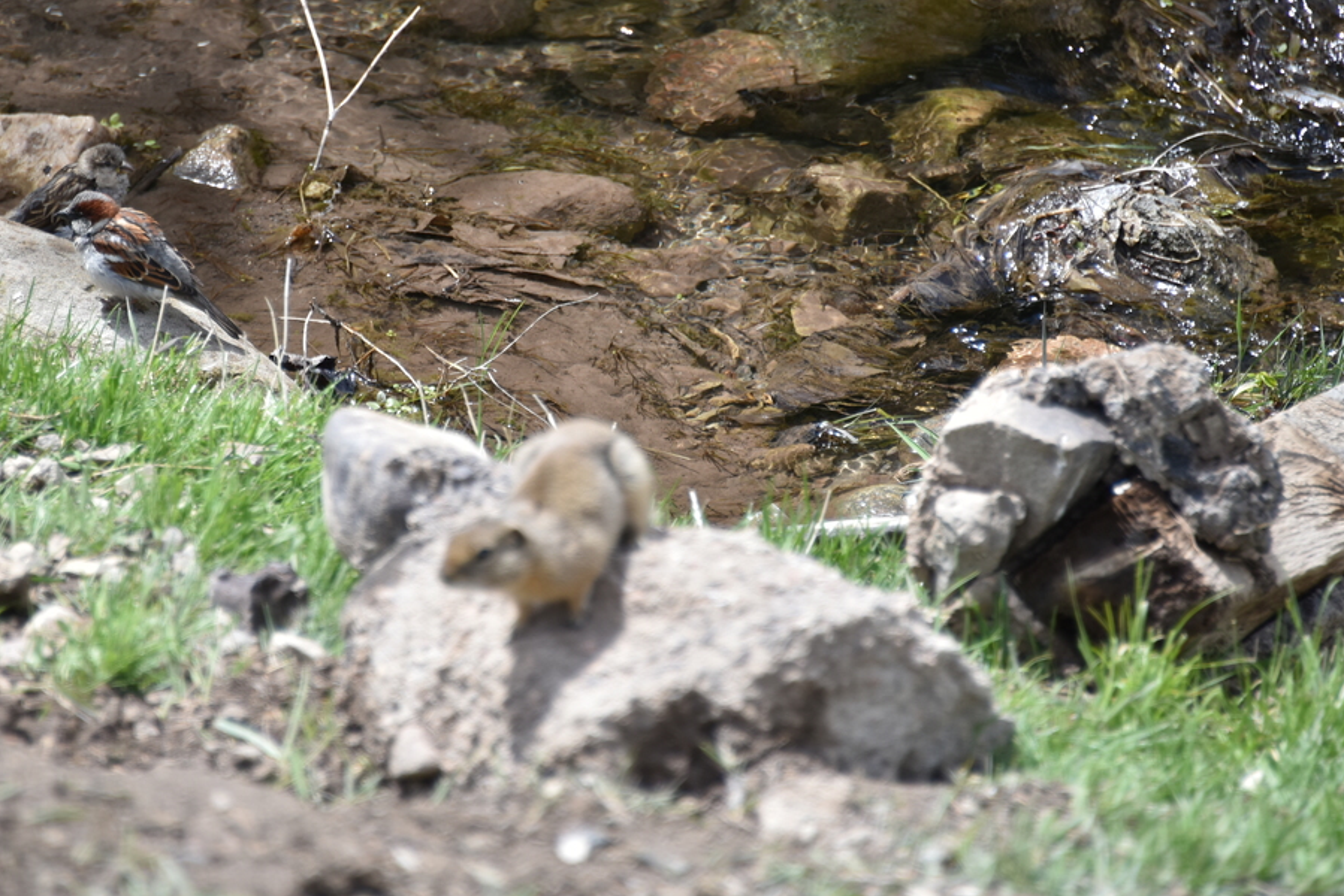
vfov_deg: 3.2
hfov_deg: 4.8
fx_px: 15946
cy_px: 300
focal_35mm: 427
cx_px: 541
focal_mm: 300
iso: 250
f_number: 5.6
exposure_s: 1/640
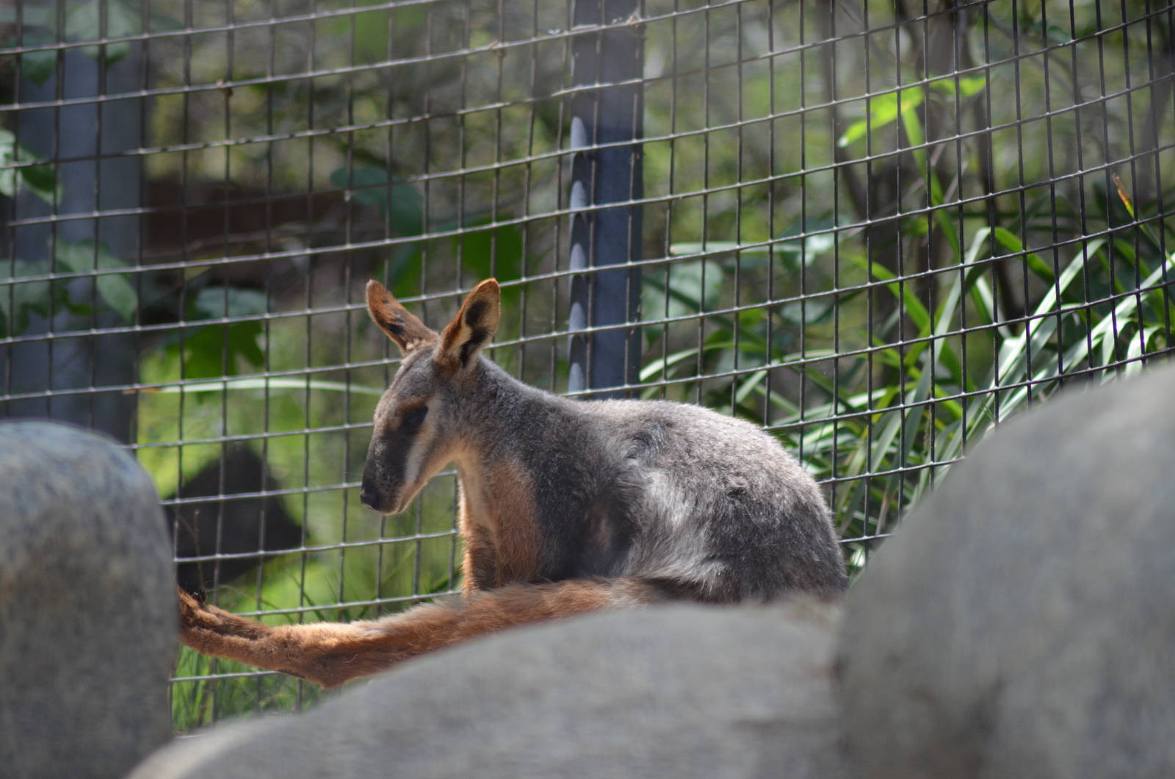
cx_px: 588
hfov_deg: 5.3
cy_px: 390
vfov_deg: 3.5
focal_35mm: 390
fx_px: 12704
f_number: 5
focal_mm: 260
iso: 640
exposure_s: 1/1000
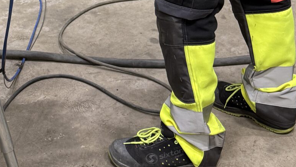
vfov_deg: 12.8
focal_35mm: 86
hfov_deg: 23.9
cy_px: -131
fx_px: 675
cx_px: 19
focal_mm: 6.76
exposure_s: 1/100
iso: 200
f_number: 1.78
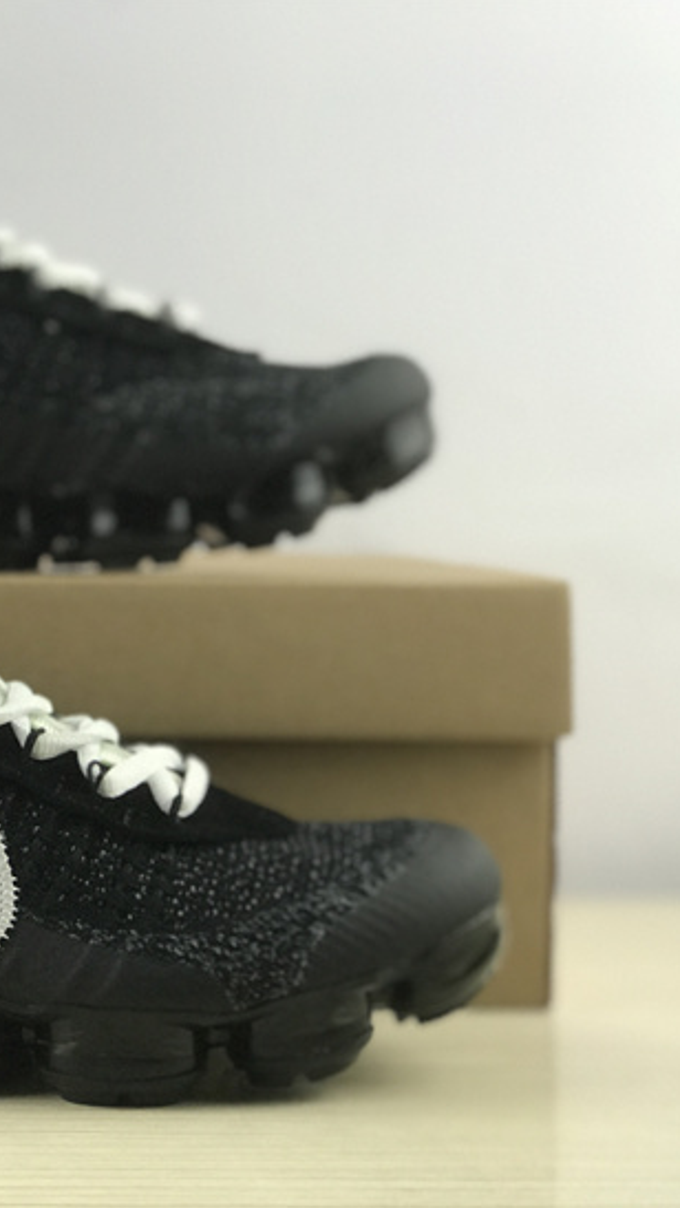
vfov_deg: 25.3
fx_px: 2691
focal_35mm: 84
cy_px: 606
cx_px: -26
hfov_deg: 14.1
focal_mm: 6.6
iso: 64
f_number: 2.8
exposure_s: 1/50
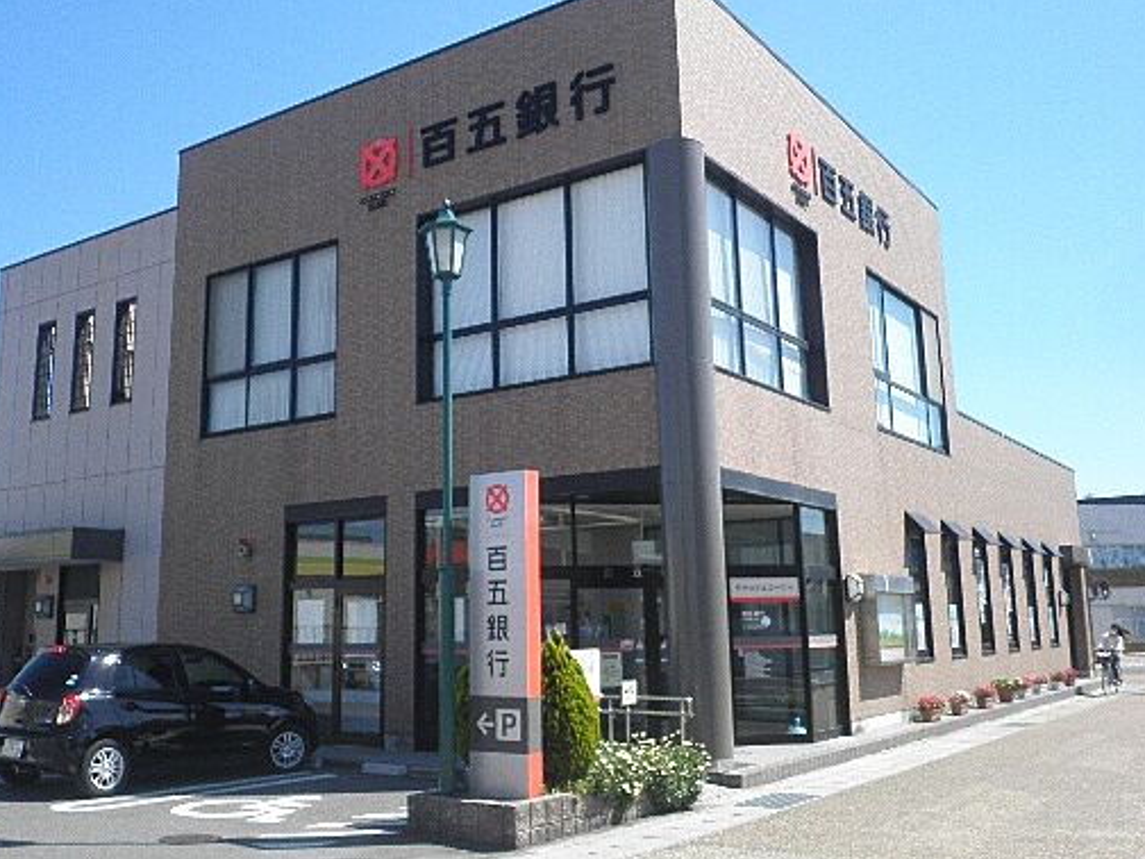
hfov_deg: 55.3
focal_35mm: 33
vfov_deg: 42.9
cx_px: 534
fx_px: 1092
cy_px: 375
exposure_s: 1/80
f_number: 7.9
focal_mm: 4.7
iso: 64
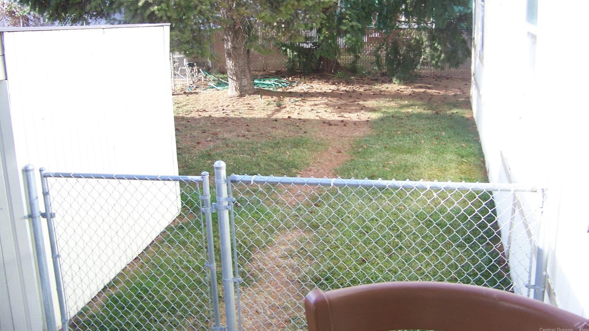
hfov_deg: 50.5
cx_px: 300
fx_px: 625
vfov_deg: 29.6
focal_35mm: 40
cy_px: 122
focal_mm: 5.85
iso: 64
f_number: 2.8
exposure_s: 1/80
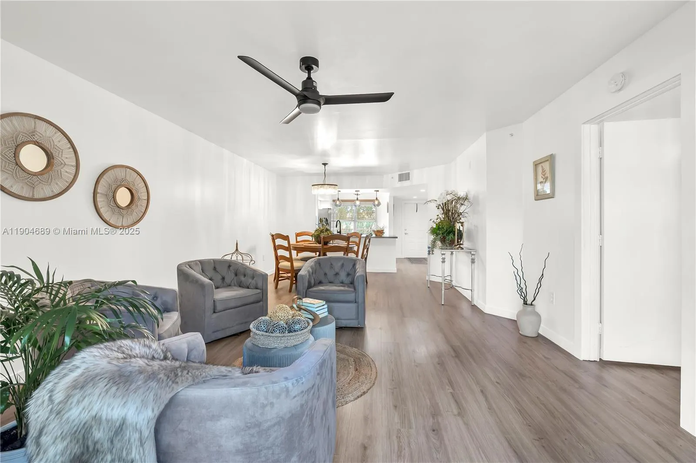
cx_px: 348
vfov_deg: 77.2
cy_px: 232
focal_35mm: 15
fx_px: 290
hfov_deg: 100.4
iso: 800
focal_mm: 15
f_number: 8
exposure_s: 1/30
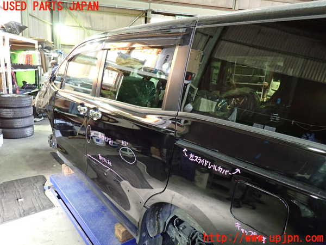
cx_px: 163
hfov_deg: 69.4
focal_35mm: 25
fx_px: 235
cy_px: 122
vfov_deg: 54.9
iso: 640
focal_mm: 4.5
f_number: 2
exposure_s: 1/30
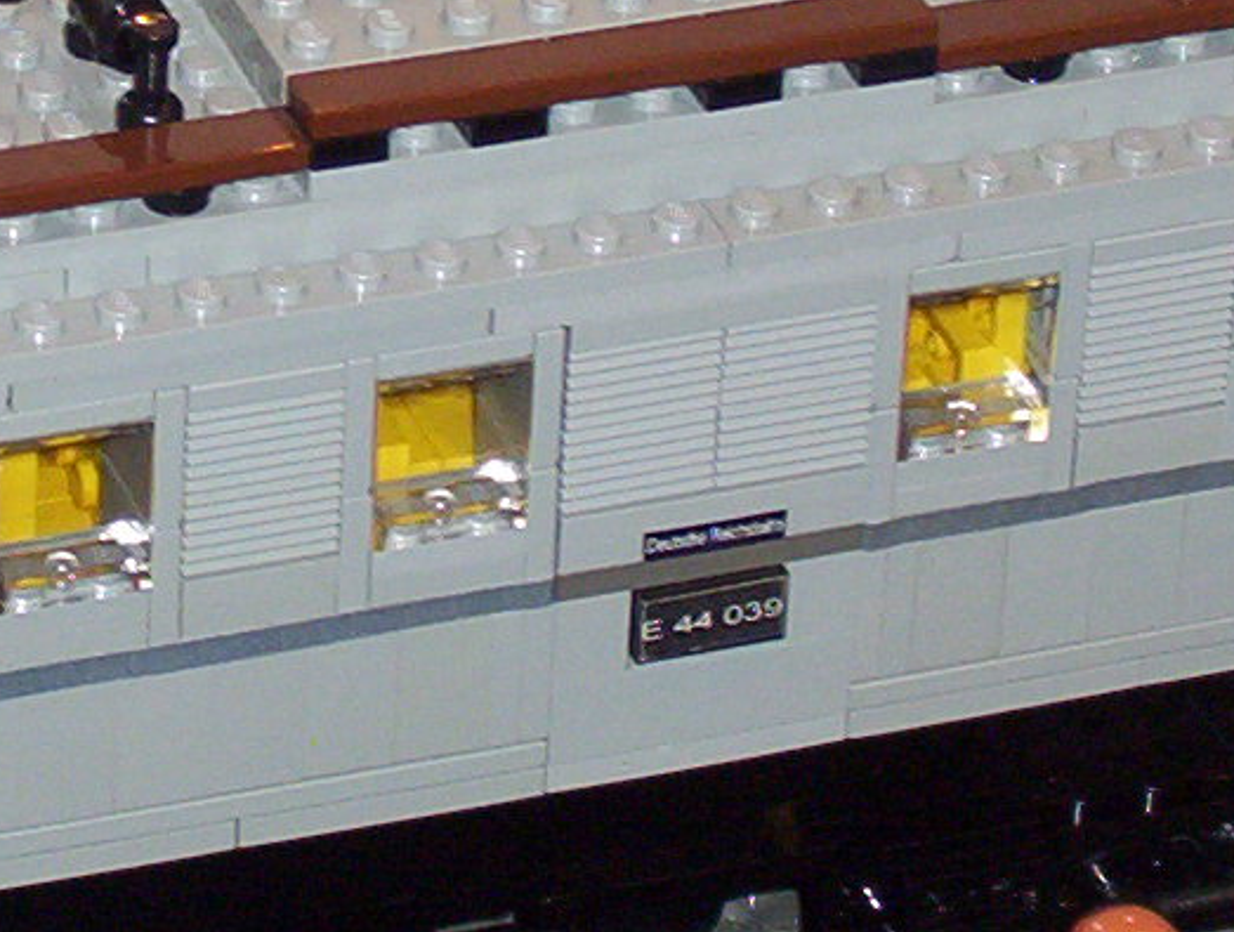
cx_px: 491
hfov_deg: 6.3
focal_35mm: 312
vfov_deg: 4.8
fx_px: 11150
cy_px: 142
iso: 140
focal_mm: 13.24
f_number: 4.07
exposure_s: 1/108
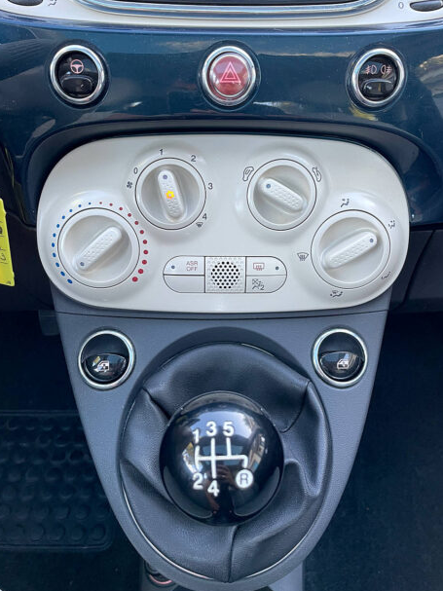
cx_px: 225
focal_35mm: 27
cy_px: 289
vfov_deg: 65.3
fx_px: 461
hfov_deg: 51.3
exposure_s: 1/82
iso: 125
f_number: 1.6
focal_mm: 4.2
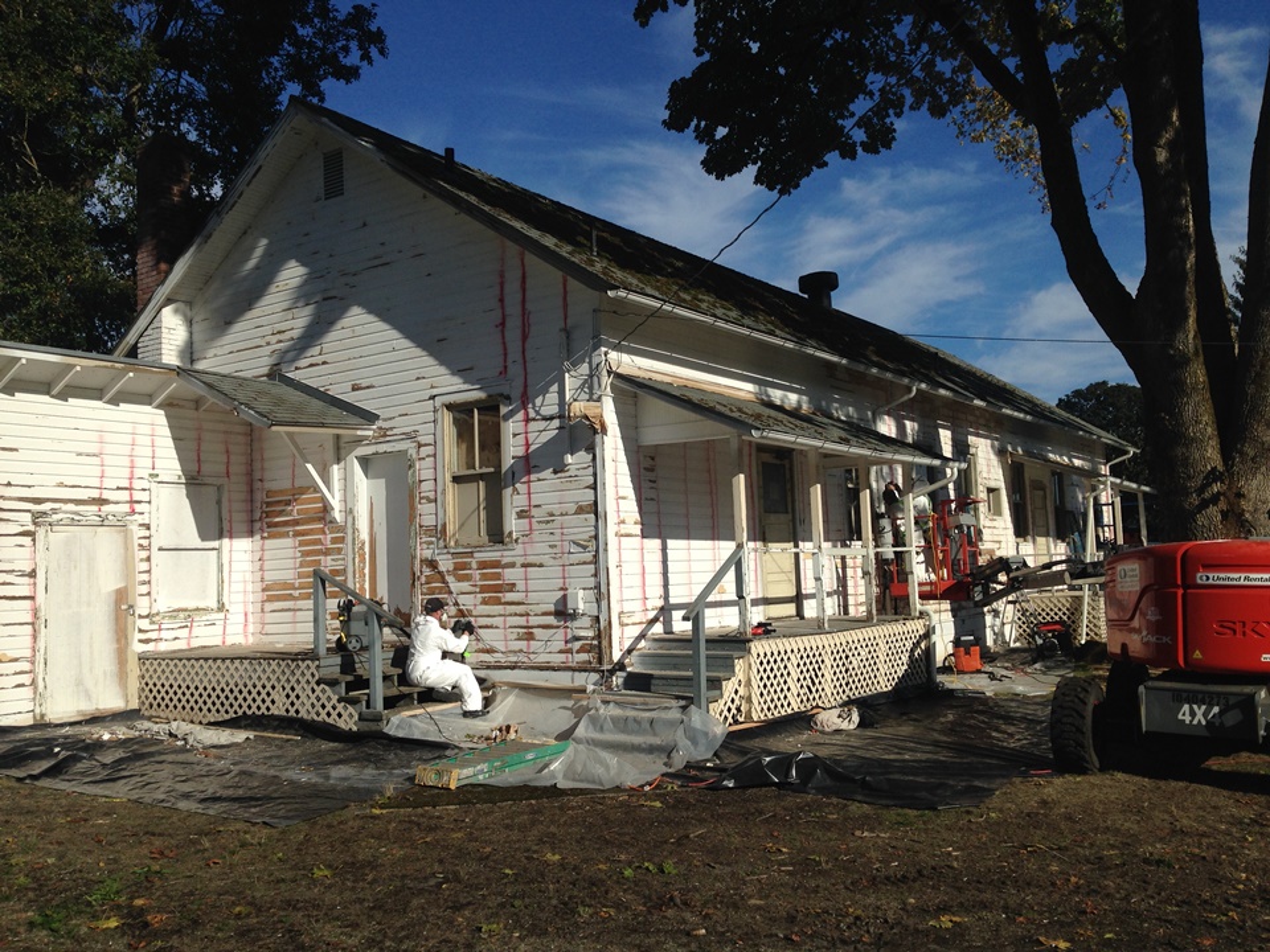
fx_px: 1211
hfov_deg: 55.4
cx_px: 635
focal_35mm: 33
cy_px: 476
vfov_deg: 42.9
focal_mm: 4.12
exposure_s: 1/3623
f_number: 2.4
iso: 50
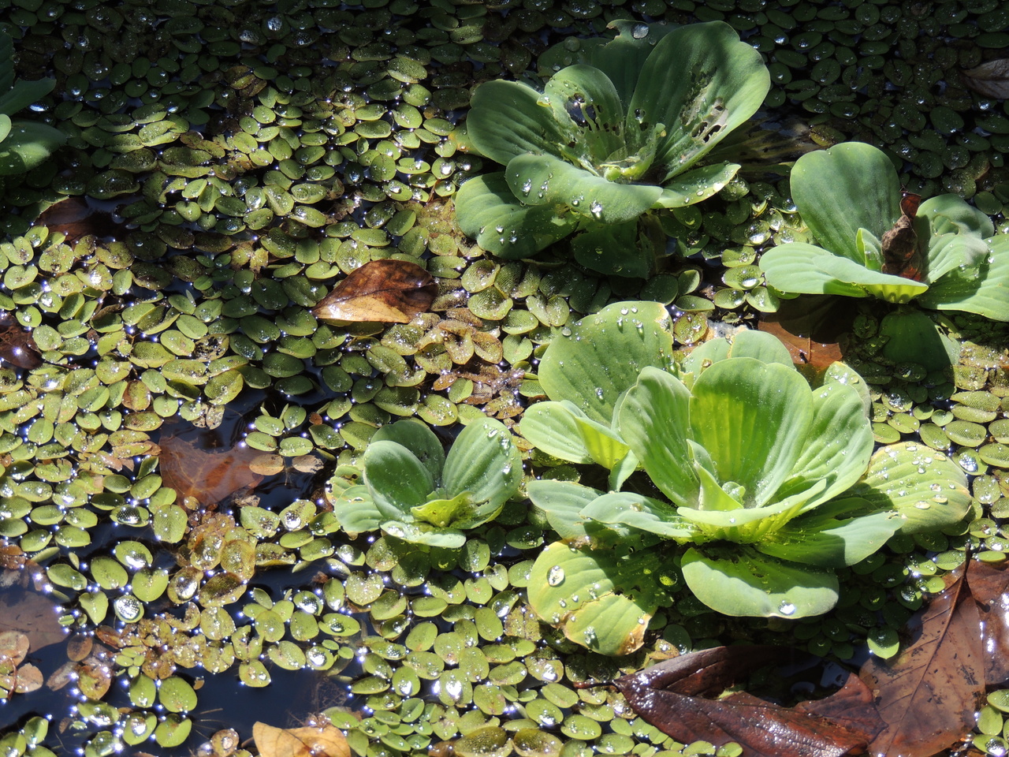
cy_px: 378
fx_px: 4518
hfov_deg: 12.7
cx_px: 504
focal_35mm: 155
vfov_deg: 9.6
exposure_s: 1/400
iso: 100
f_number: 4.4
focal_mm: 27.6
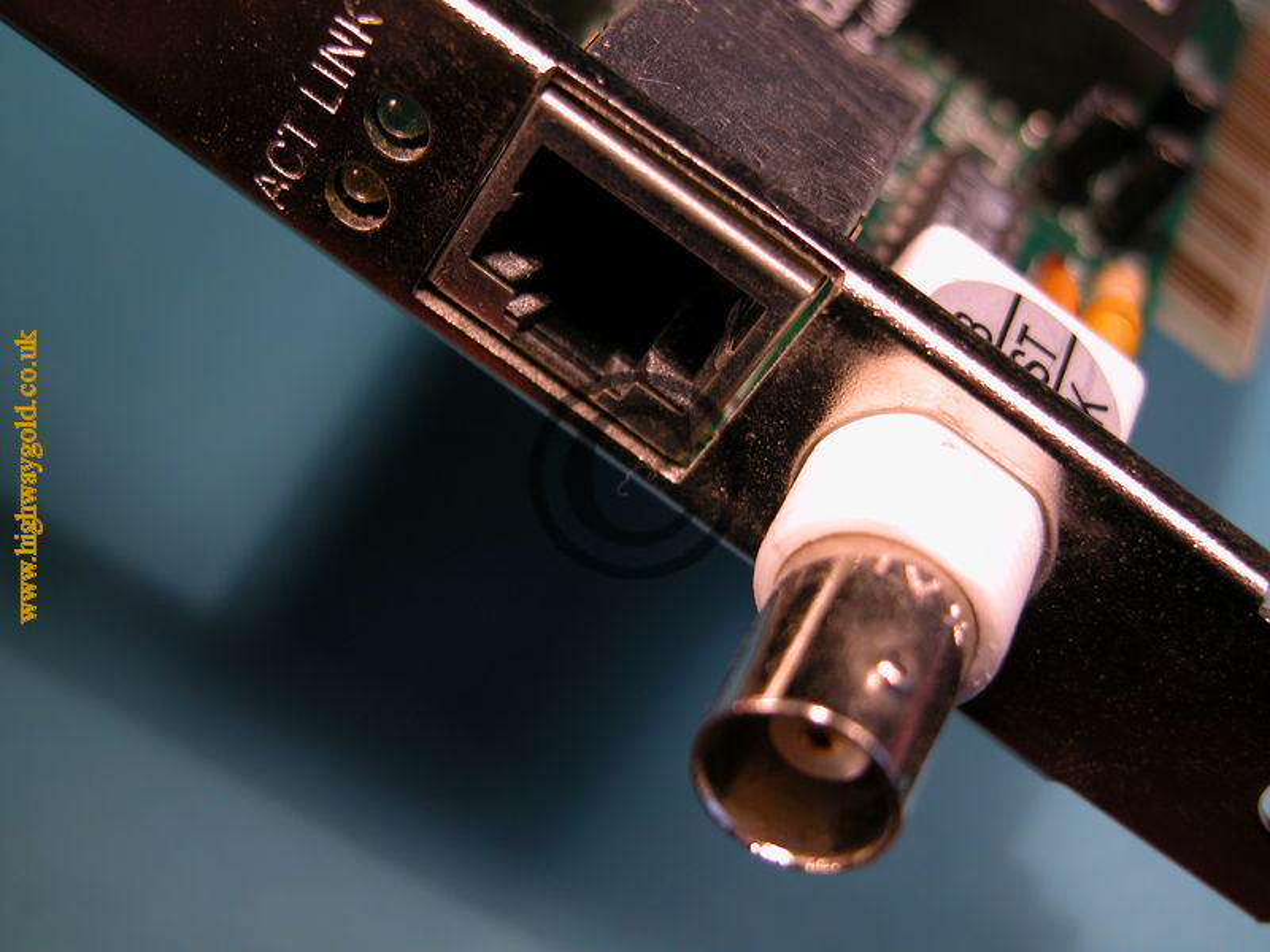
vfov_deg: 25.2
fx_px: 2128
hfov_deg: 33.2
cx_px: 635
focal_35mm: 58
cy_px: 476
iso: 100
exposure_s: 1/76.8
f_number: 3.1
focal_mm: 14.7
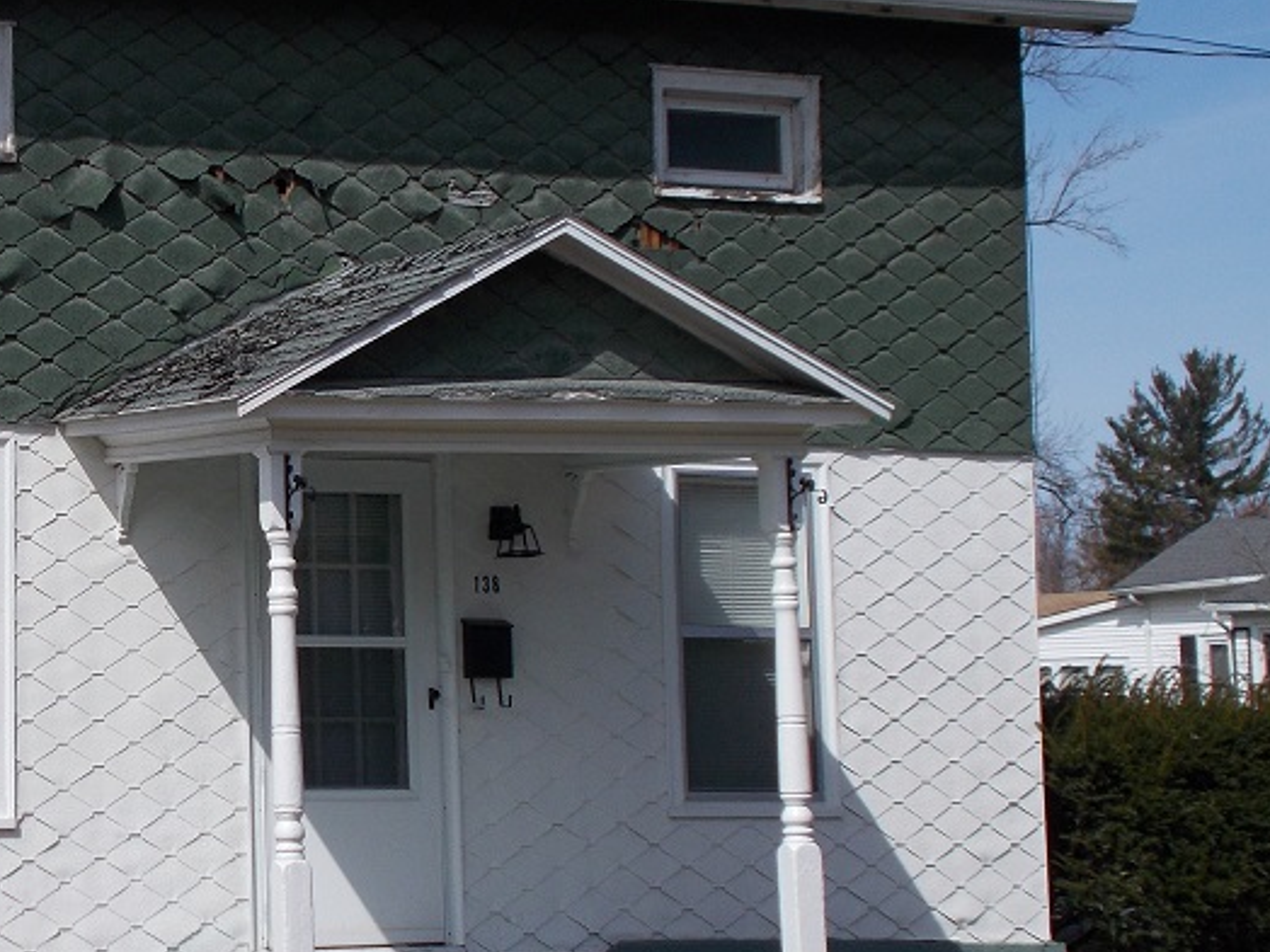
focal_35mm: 86
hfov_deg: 22.1
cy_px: 489
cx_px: 80
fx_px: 3155
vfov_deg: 17.2
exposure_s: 1/200
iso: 80
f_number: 10.6
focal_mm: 7.9
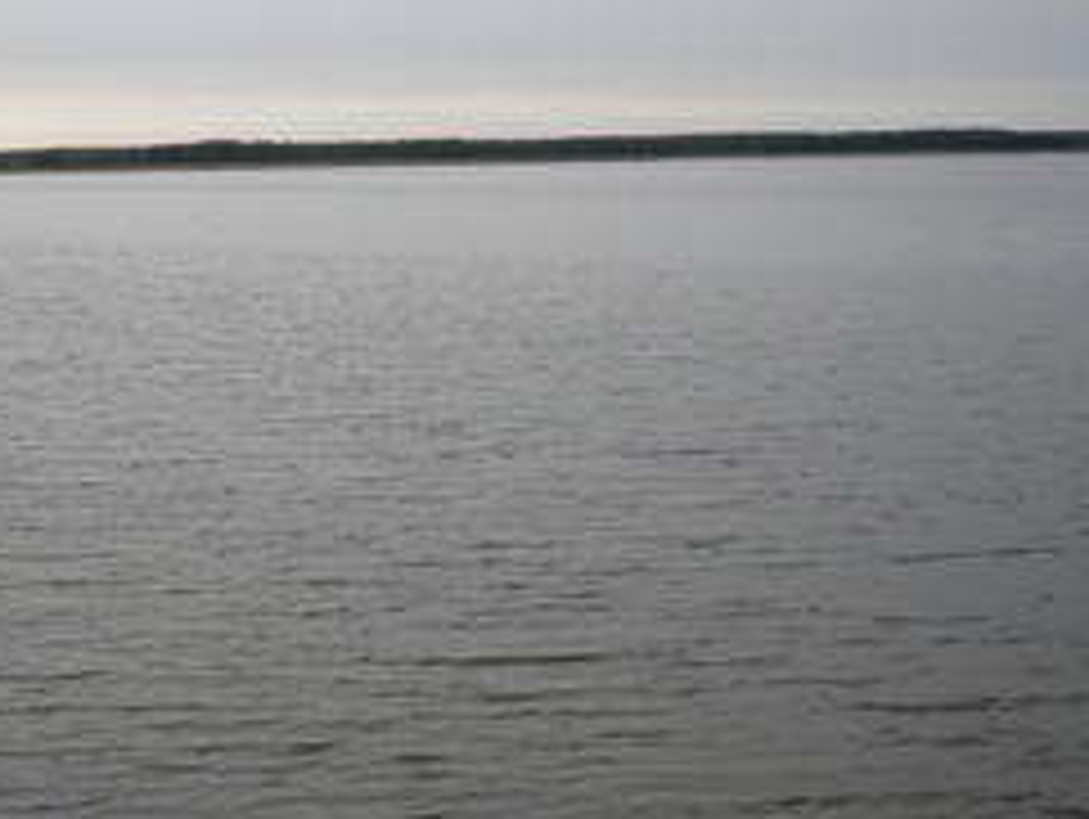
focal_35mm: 65
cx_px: 122
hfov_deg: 28.7
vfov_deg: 22.5
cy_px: 256
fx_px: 2047
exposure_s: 1/200
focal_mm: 6.3
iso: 80
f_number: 4.6
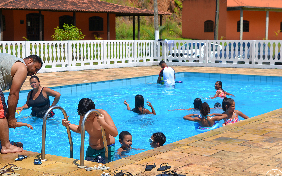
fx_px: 515
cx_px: 143
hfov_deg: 30.6
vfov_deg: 19.4
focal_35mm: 67
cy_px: 96
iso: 100
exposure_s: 1/320
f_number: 9
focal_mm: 42
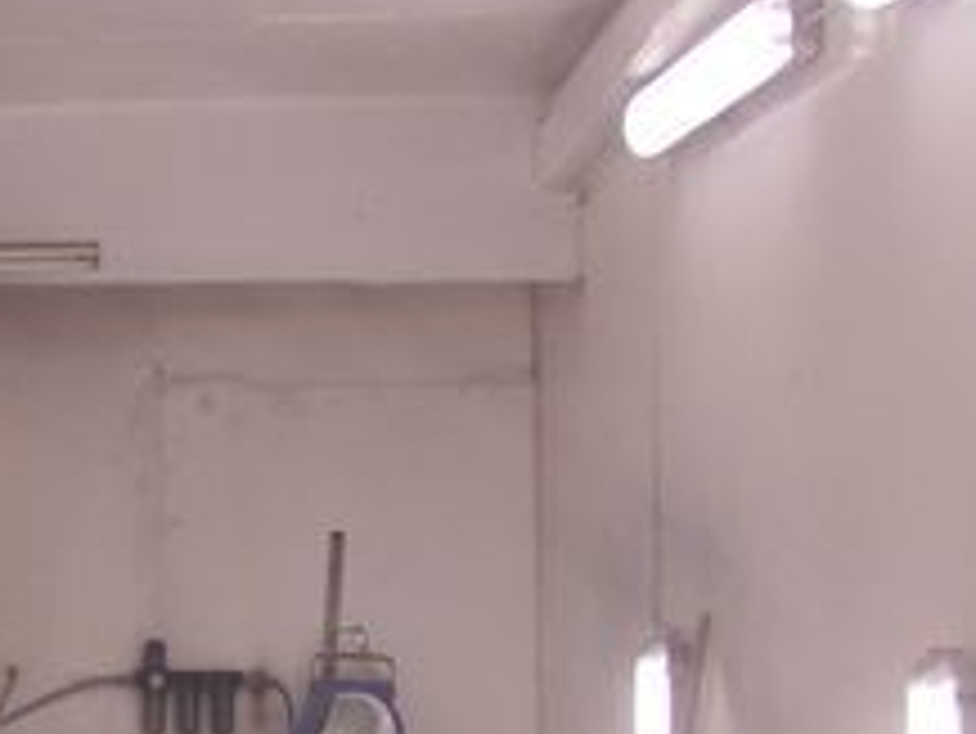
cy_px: 910
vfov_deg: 12.2
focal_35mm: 118
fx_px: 3329
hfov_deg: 16.3
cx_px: -45
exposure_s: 1/30
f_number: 2.8
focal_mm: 6.7
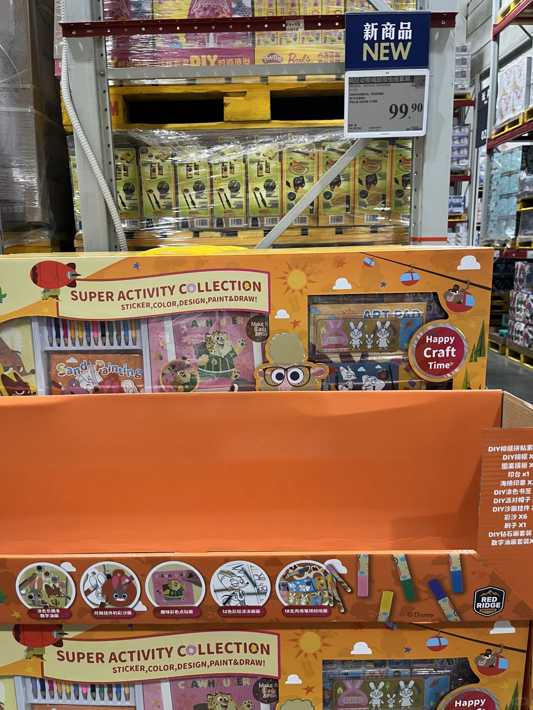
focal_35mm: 26
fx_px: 534
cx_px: 266
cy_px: 355
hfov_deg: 53.1
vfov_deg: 67.3
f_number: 1.6
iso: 64
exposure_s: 1/50
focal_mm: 5.1
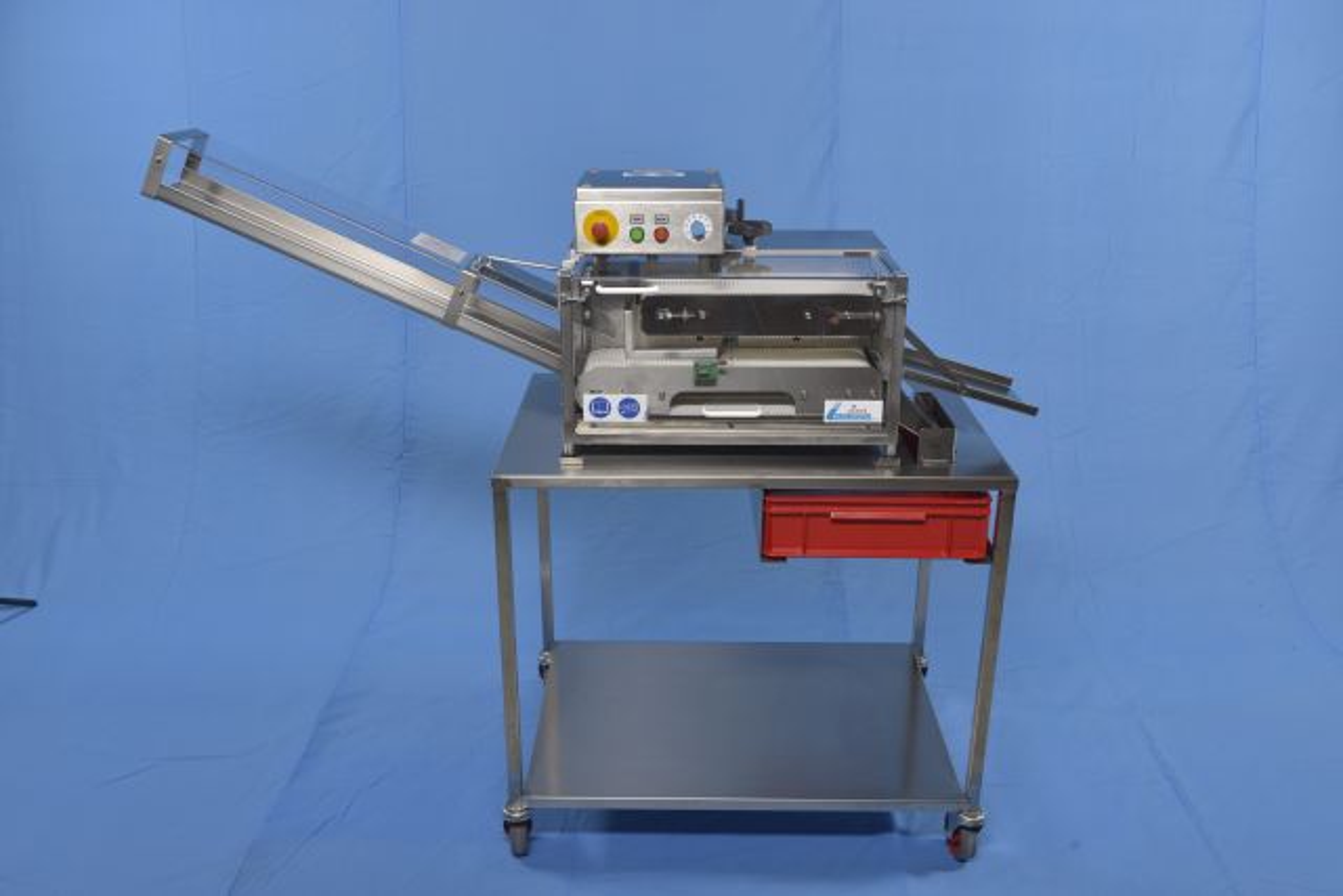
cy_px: 448
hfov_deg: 58.7
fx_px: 1194
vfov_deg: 41.1
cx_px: 672
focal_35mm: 32
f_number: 8
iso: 200
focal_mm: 32
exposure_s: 1/160
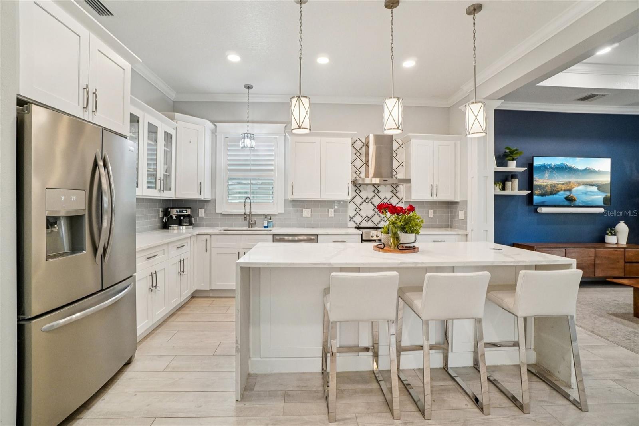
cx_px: 320
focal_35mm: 15
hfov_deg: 100.4
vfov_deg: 77.3
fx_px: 266
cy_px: 213
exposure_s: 1/30
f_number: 8
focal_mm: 10
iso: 640
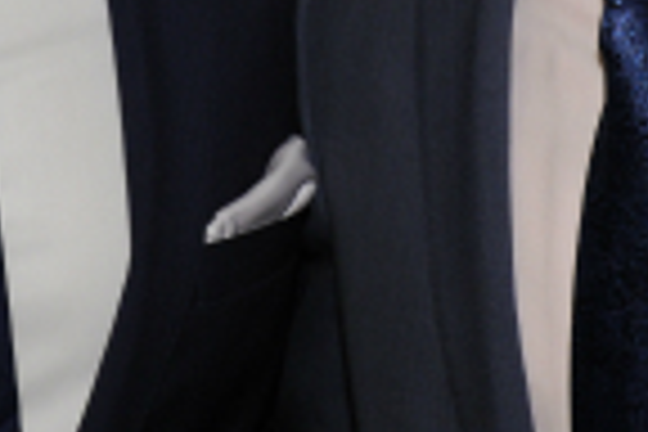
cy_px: -196
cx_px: 292
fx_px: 2628
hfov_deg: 14.1
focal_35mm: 146
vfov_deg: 9.2
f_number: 5
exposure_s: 1/60
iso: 1600
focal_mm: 35
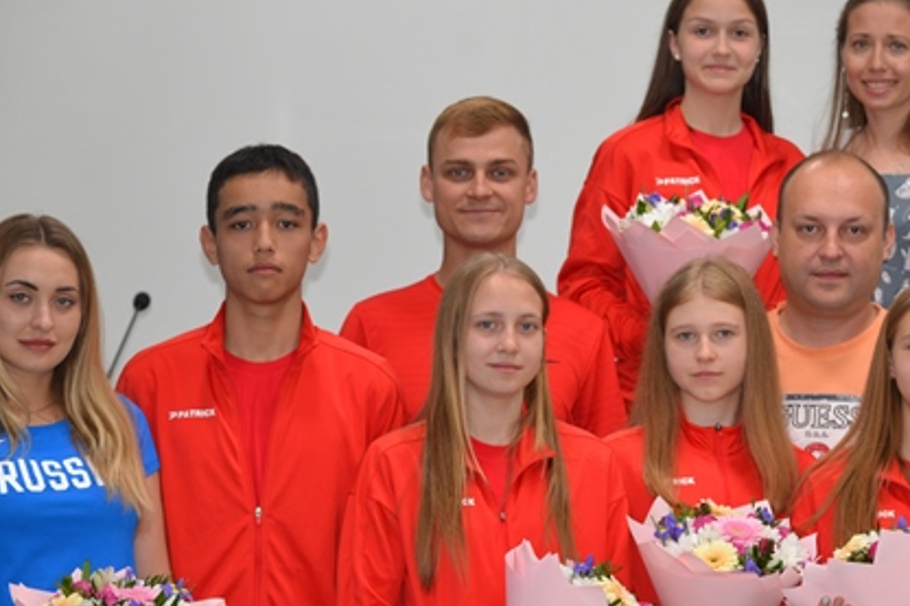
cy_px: 354
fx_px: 5837
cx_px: 676
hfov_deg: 8.9
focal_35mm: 231
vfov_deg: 5.9
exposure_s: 1/60
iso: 720
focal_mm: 120
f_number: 4
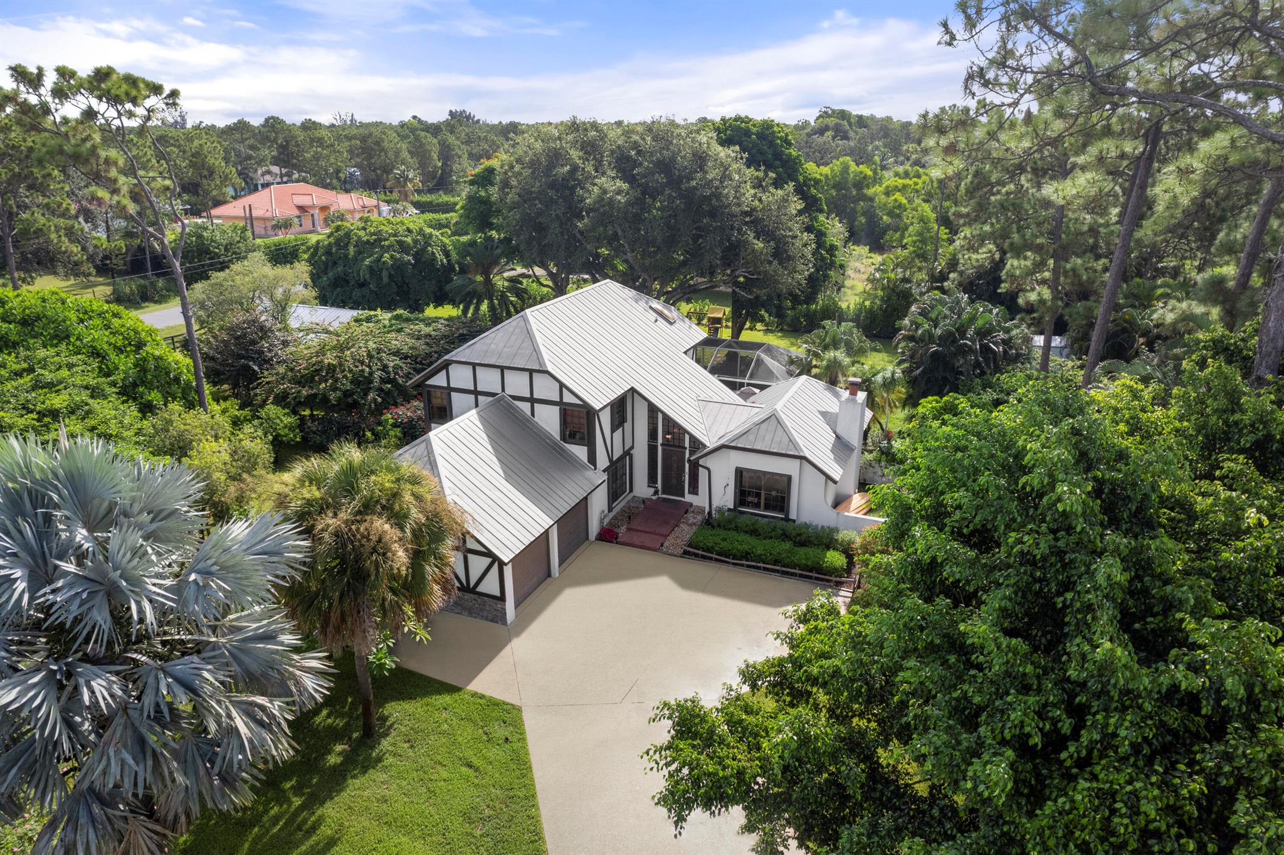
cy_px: 428
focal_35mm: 22
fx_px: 784
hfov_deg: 78.6
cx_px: 642
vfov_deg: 57.2
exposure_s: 1/800
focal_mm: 8.38
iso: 100
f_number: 2.8
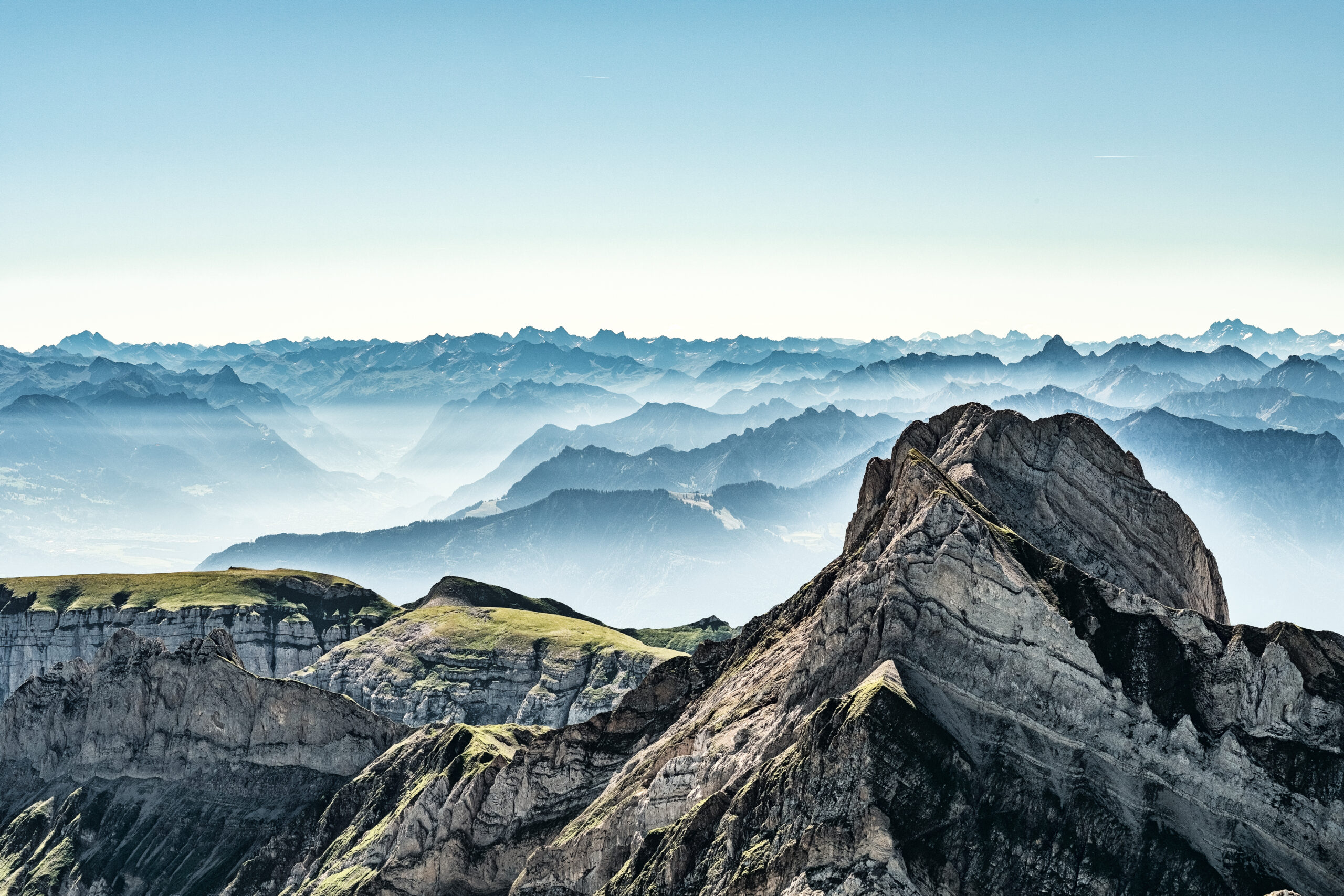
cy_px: 448
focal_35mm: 84
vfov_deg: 16.3
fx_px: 3136
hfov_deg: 24.2
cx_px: 672
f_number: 5.6
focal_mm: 56
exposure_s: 1/1100
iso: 400
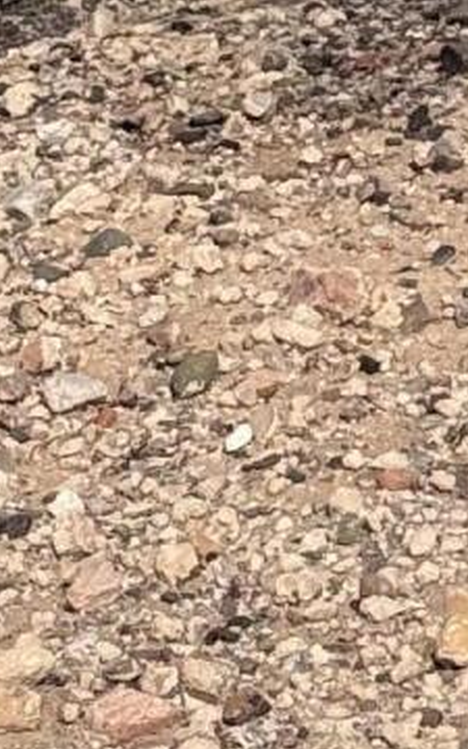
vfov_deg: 7.3
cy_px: -354
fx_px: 5775
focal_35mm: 283
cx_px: 851
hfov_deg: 4.6
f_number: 1.78
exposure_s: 1/11364
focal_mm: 6.76
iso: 80
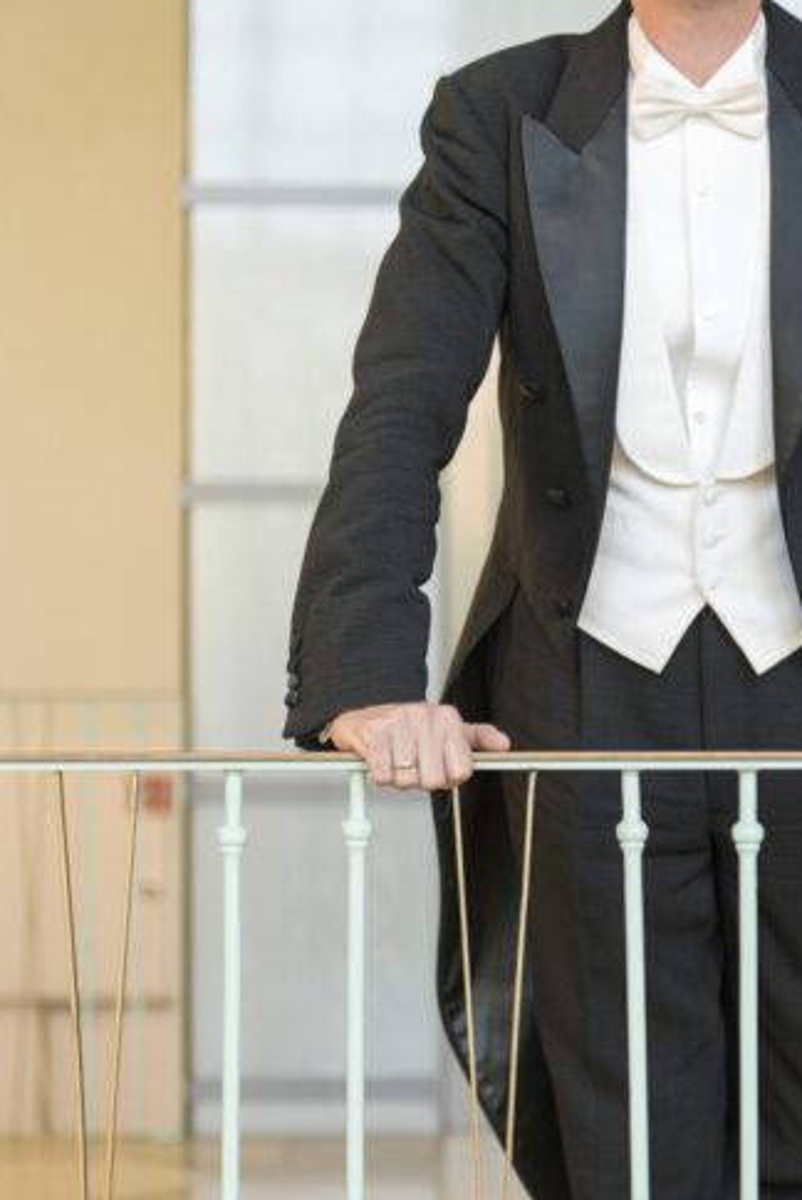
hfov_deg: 15.8
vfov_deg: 23.6
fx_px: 2870
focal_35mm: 86
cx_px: 649
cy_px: 590
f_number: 1.4
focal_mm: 40
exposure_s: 1/100
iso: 125
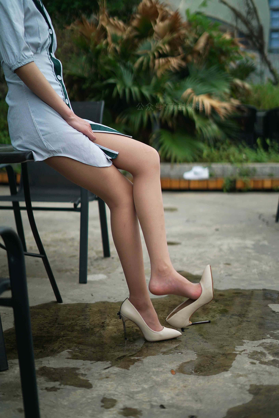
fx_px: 580
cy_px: 209
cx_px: 140
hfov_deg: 27.0
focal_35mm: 50
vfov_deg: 39.6
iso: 160
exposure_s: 1/5000
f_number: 1.8
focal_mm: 50
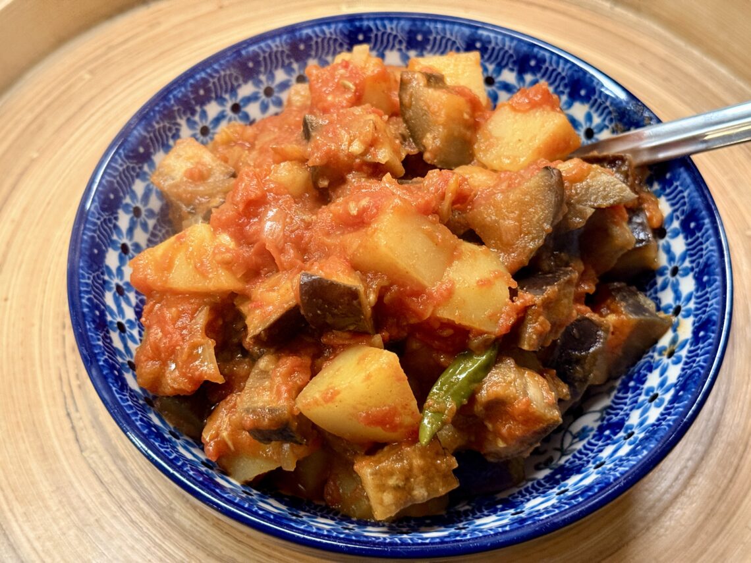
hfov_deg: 39.7
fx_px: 1041
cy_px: 282
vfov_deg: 30.3
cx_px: 376
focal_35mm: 48
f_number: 1.78
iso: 320
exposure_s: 1/40
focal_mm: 6.76
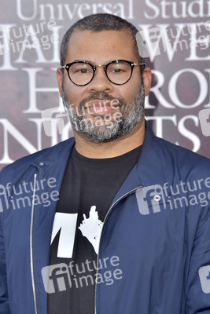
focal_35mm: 135
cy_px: 157
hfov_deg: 10.2
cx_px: 105
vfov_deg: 15.2
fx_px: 1180
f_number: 7.1
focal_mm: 135
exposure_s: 1/250
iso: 320
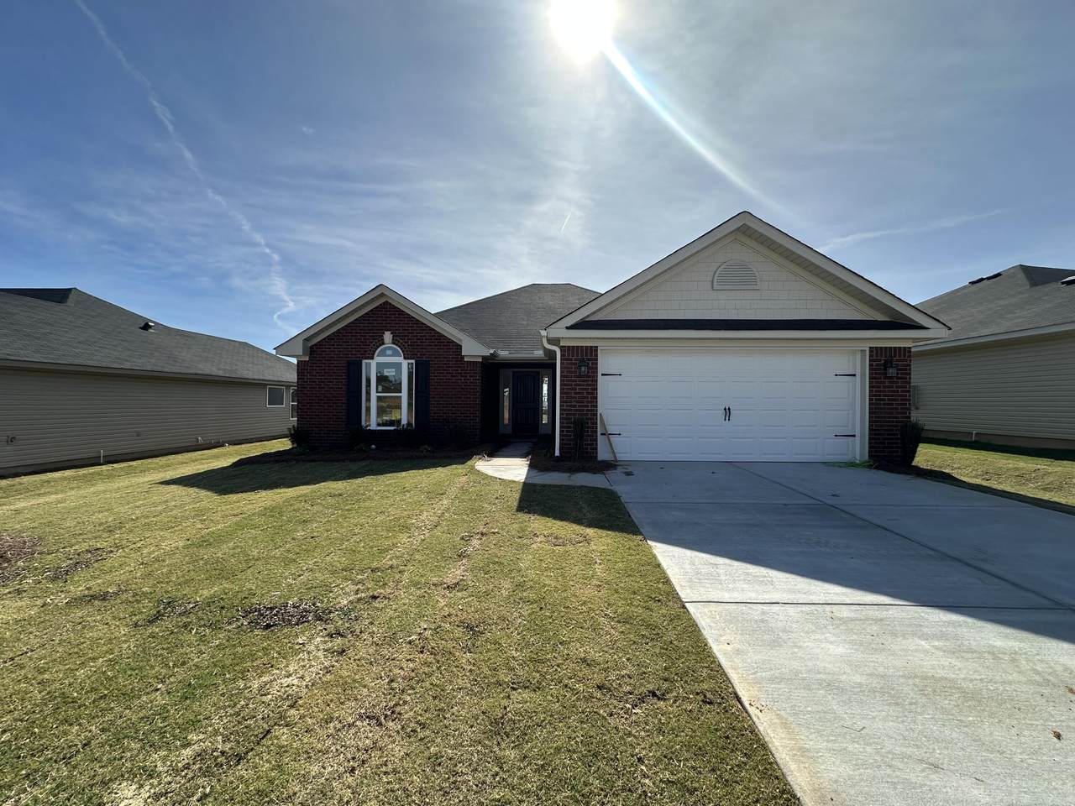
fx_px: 435
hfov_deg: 102.1
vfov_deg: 85.7
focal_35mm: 14
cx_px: 538
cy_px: 403
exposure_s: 1/2132
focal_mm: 2.22
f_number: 2.2
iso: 50
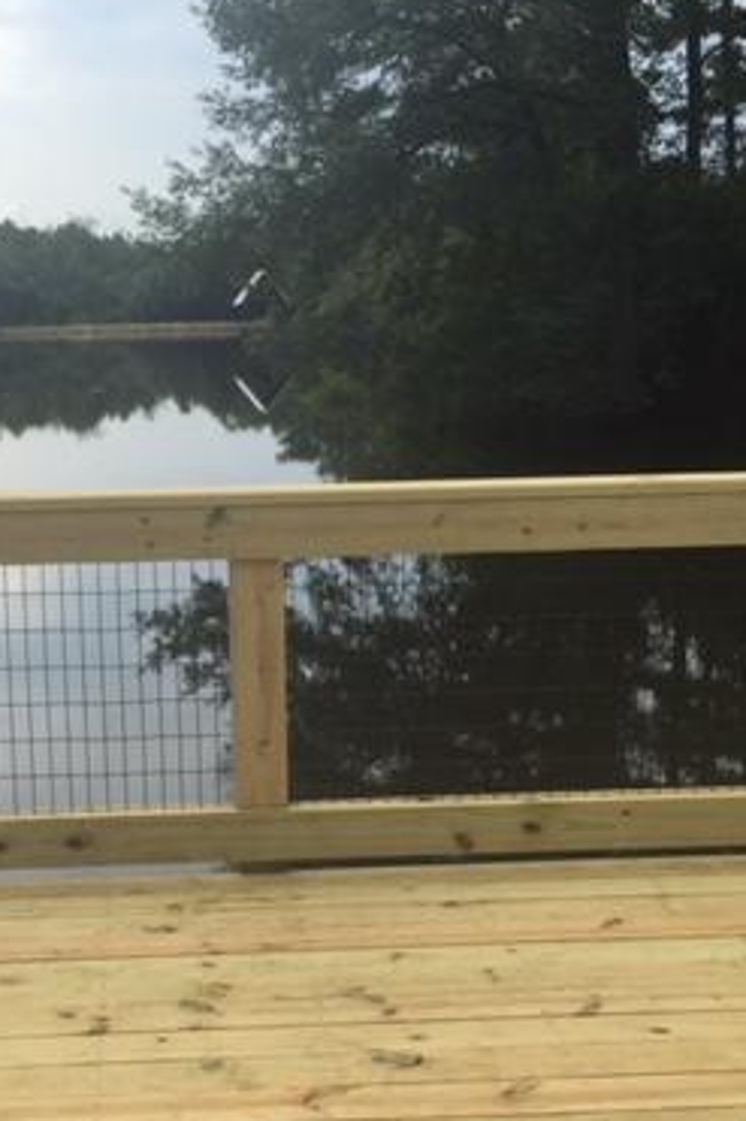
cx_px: 227
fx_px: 1618
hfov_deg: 25.8
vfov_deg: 38.1
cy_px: 635
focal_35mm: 52
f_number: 2.2
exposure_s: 1/1041
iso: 32
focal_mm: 4.15
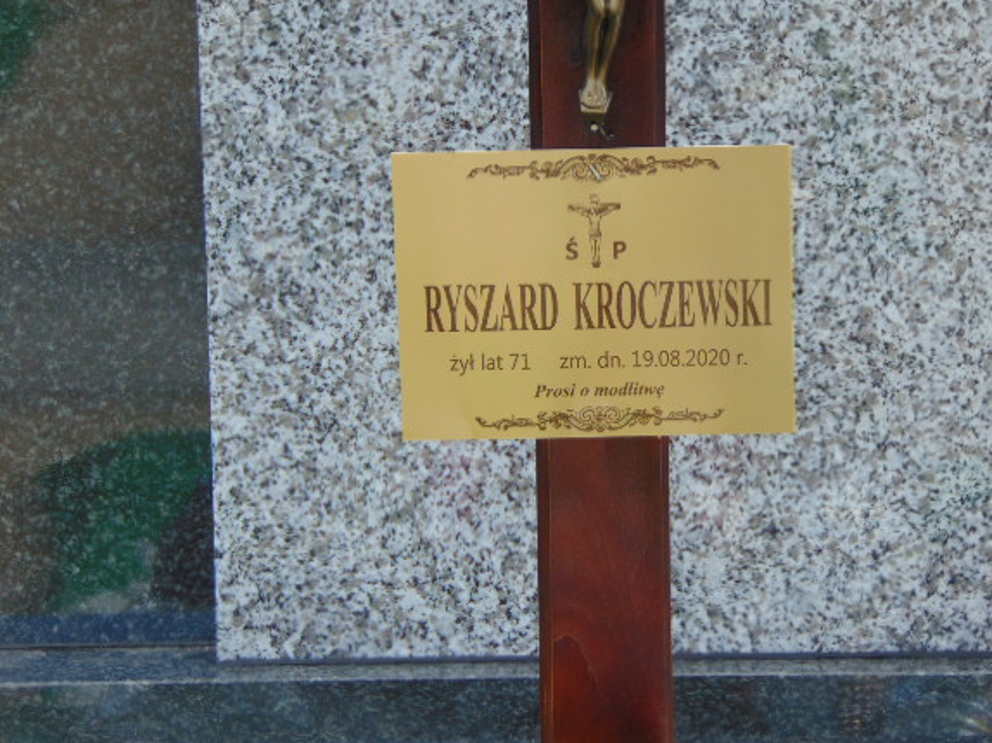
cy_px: 372
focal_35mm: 183
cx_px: 551
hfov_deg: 10.8
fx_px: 5242
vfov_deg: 8.1
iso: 80
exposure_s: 1/200
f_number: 4
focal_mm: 29.5
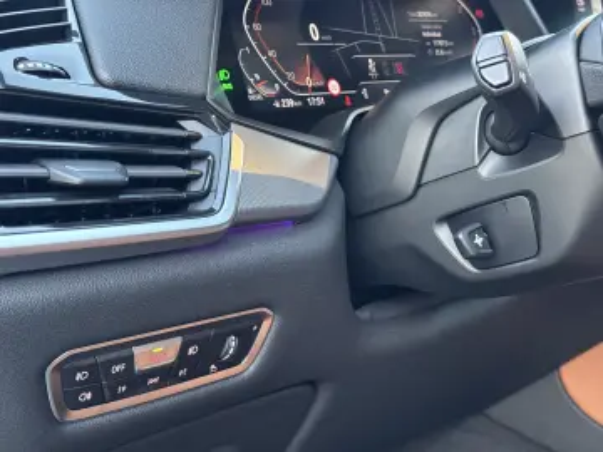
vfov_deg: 30.3
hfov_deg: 39.7
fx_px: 836
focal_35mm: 48
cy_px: 226
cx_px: 302
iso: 500
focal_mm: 6.76
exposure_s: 1/35
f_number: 1.78
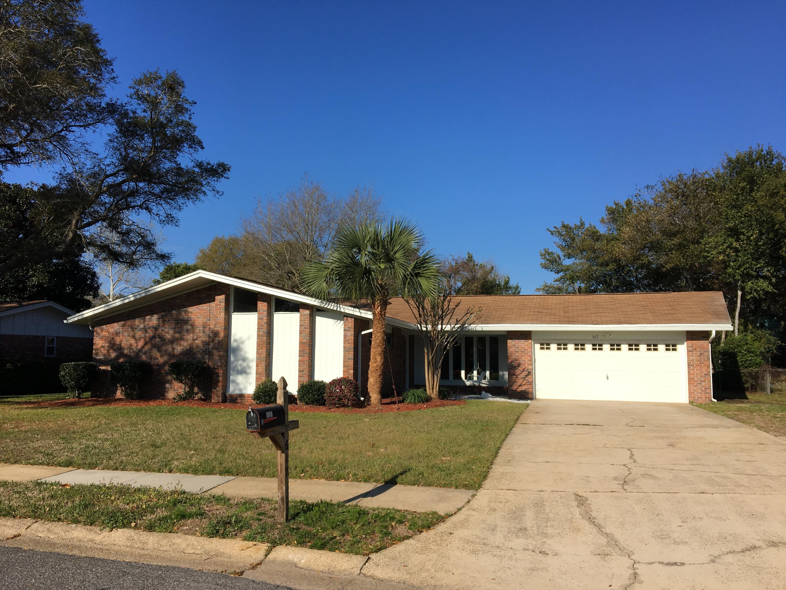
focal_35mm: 29
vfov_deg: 48.2
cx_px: 393
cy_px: 295
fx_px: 658
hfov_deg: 61.7
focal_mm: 4.15
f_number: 2.2
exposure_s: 1/1923
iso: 25
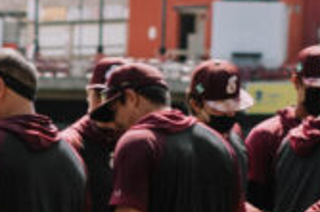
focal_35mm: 307
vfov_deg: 4.5
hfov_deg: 6.7
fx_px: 2726
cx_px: 54
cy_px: 215
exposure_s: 1/160
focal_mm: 50
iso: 100
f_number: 2.2
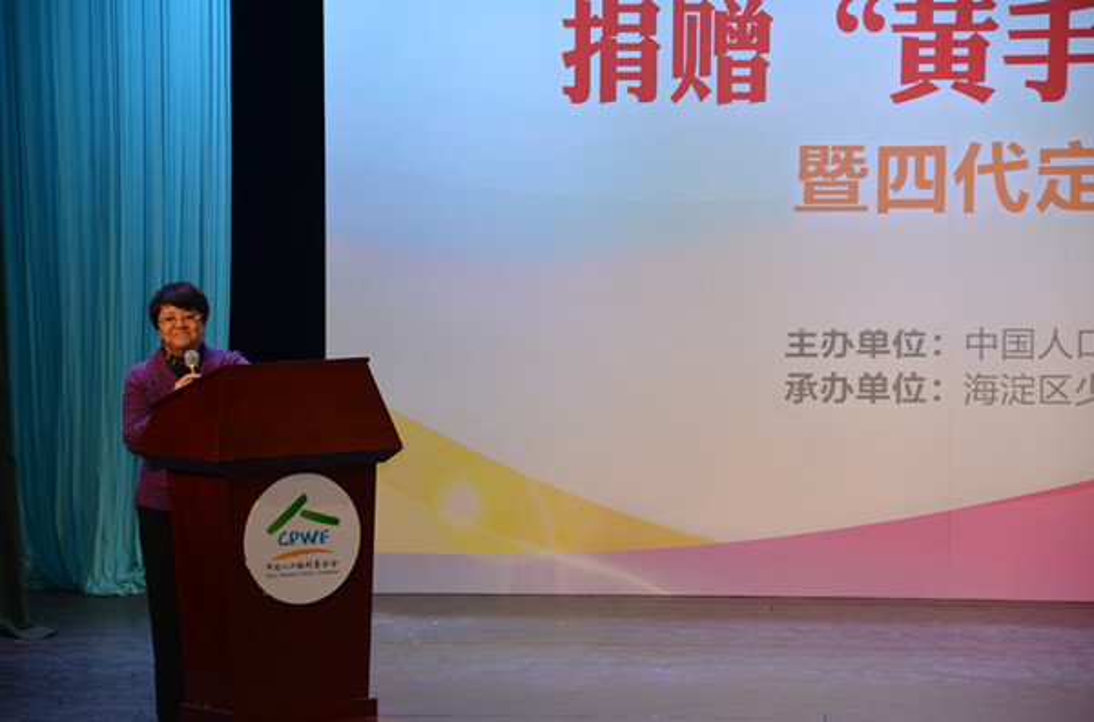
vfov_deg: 9.6
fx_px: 4317
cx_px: 547
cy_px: 361
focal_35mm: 142
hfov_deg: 14.4
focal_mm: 95
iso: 320
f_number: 5.3
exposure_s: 1/125
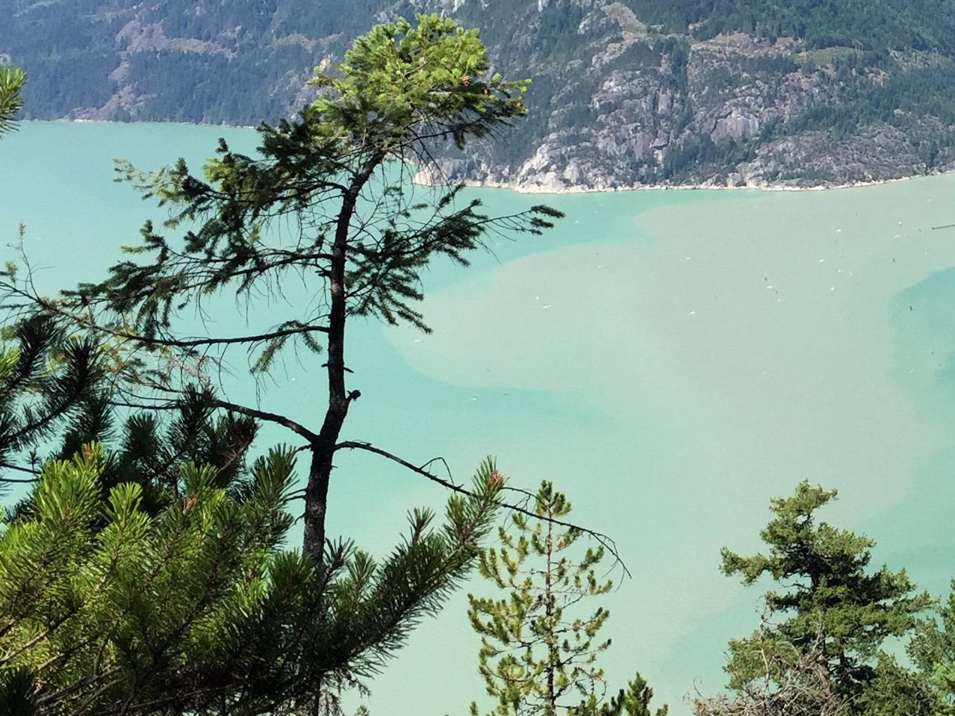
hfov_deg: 24.6
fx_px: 2041
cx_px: 1044
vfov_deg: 19.8
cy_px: 222
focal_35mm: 74
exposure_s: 1/1647
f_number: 2.2
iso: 32
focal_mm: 4.15
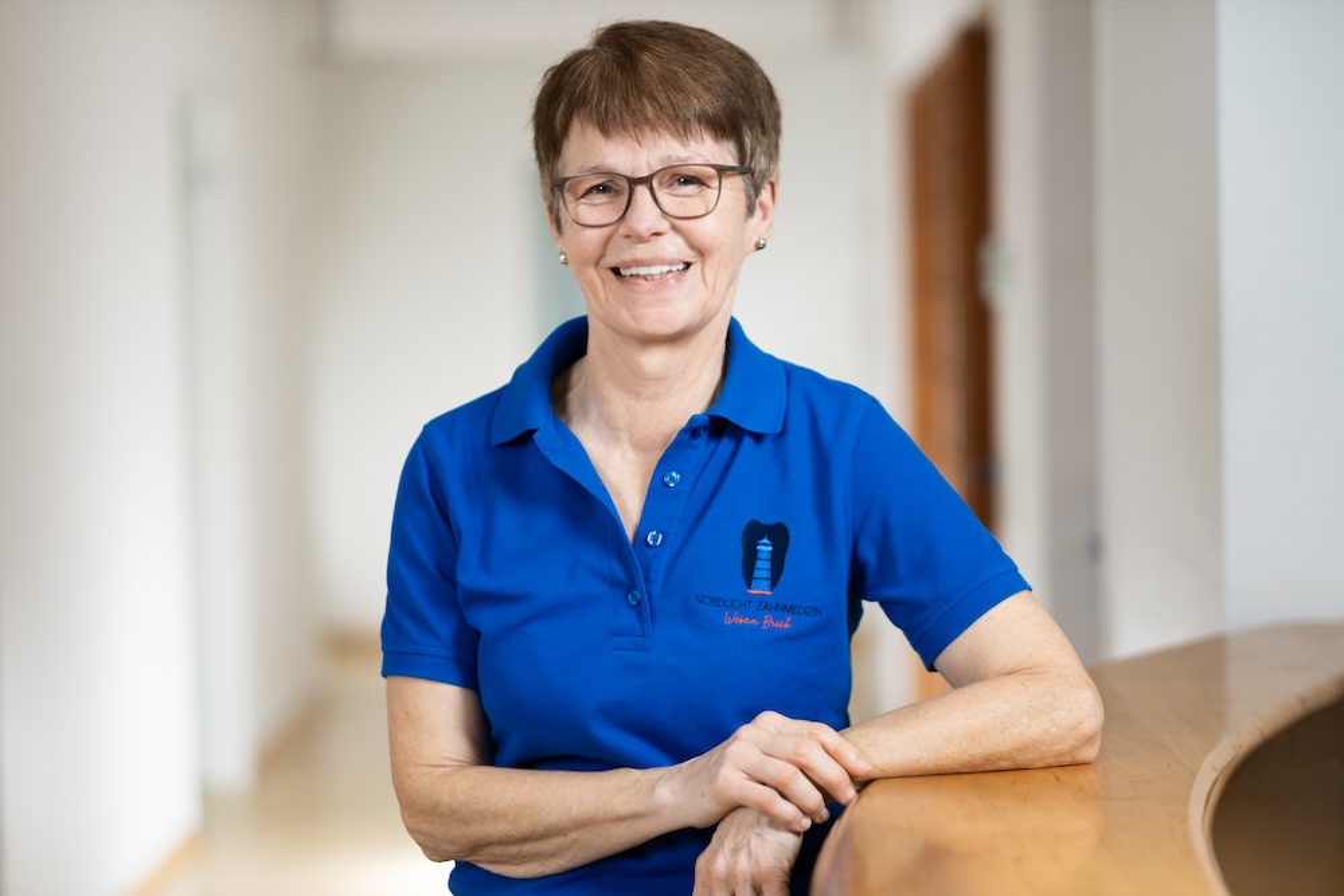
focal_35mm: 84
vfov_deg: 16.3
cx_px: 672
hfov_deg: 24.2
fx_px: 3136
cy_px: 448
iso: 200
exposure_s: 1/320
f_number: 1.2
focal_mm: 56
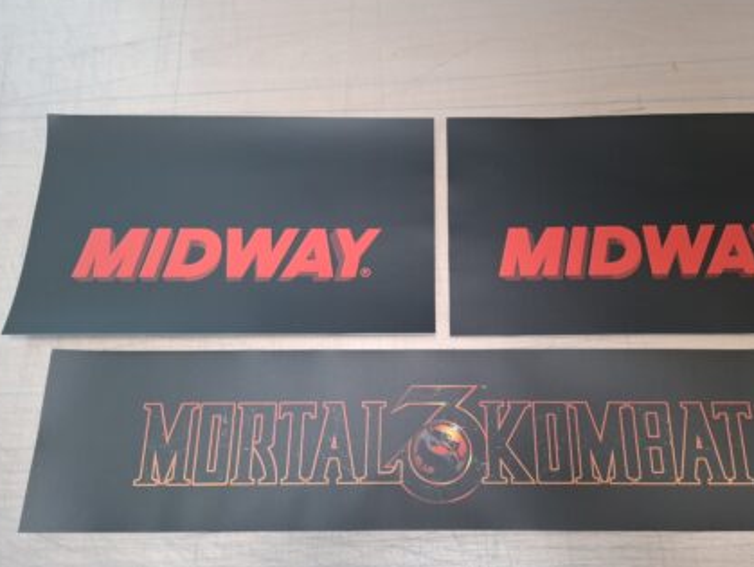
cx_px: 432
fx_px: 610
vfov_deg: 49.7
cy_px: 320
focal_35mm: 28
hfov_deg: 63.1
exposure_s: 1/33
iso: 250
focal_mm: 5.54
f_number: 1.8
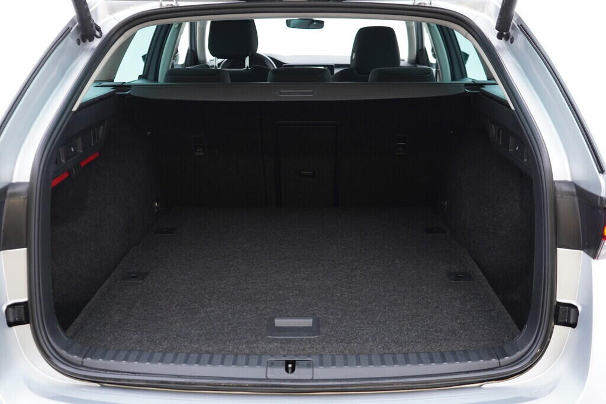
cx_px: 303
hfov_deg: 53.1
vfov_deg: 36.9
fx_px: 606
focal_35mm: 36
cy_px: 202
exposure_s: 1/40
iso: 250
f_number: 2.8
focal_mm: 24
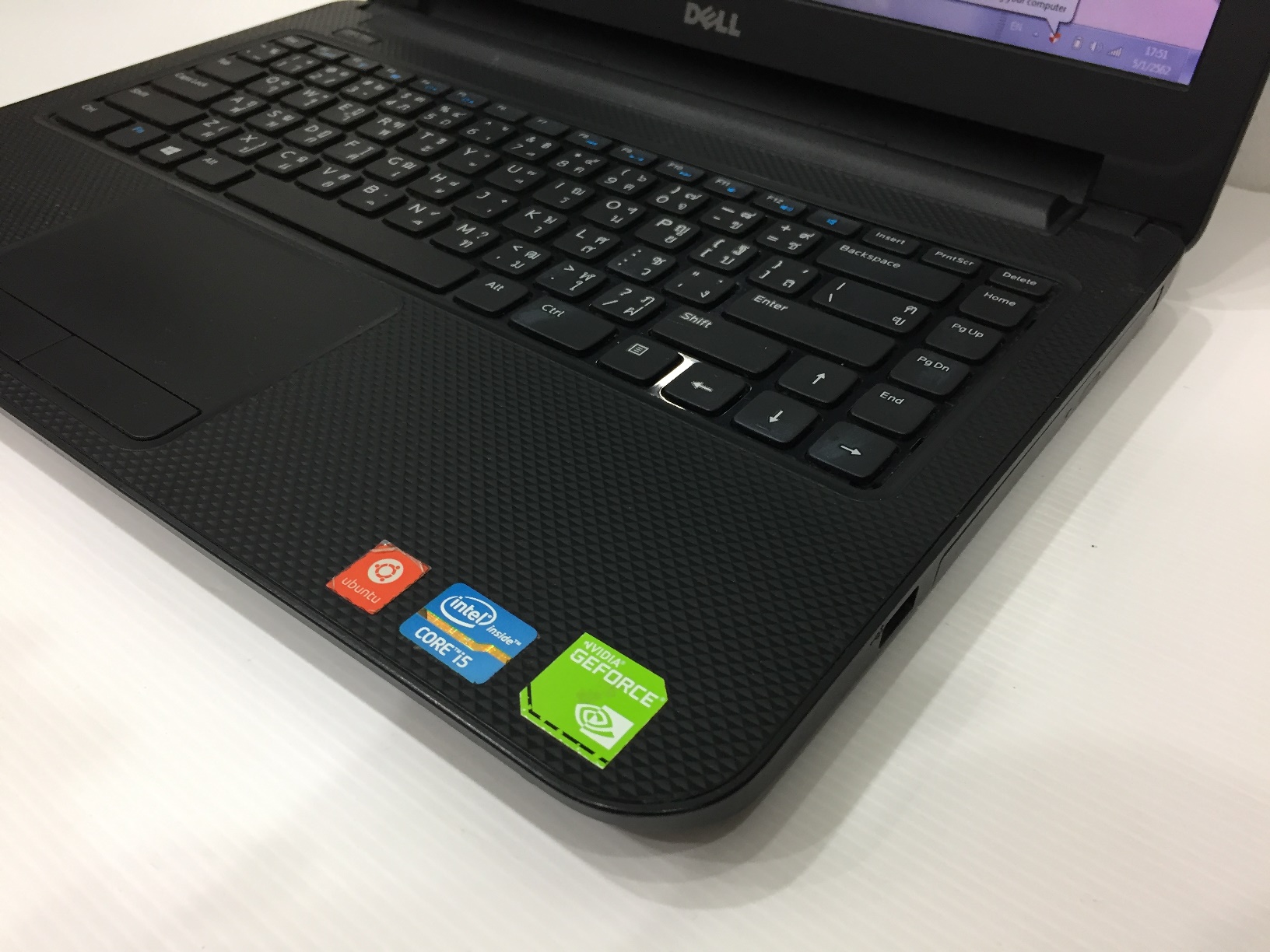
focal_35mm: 29
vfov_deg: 48.2
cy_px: 476
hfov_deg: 61.7
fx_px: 1064
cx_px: 635
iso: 125
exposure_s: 1/33
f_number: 2.2
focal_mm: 4.15
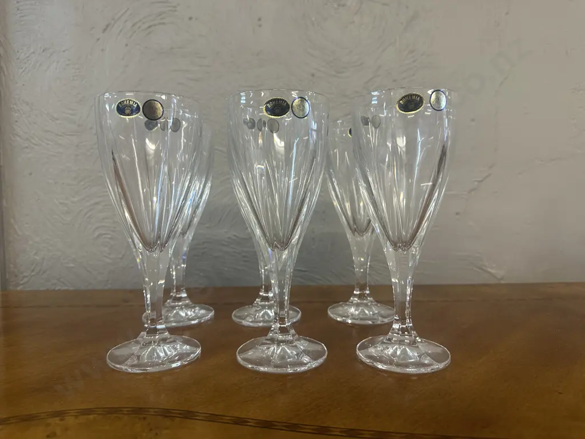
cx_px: 292
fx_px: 406
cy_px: 220
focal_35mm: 24
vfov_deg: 56.8
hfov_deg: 71.6
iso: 125
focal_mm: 6.86
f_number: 1.78
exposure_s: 1/50
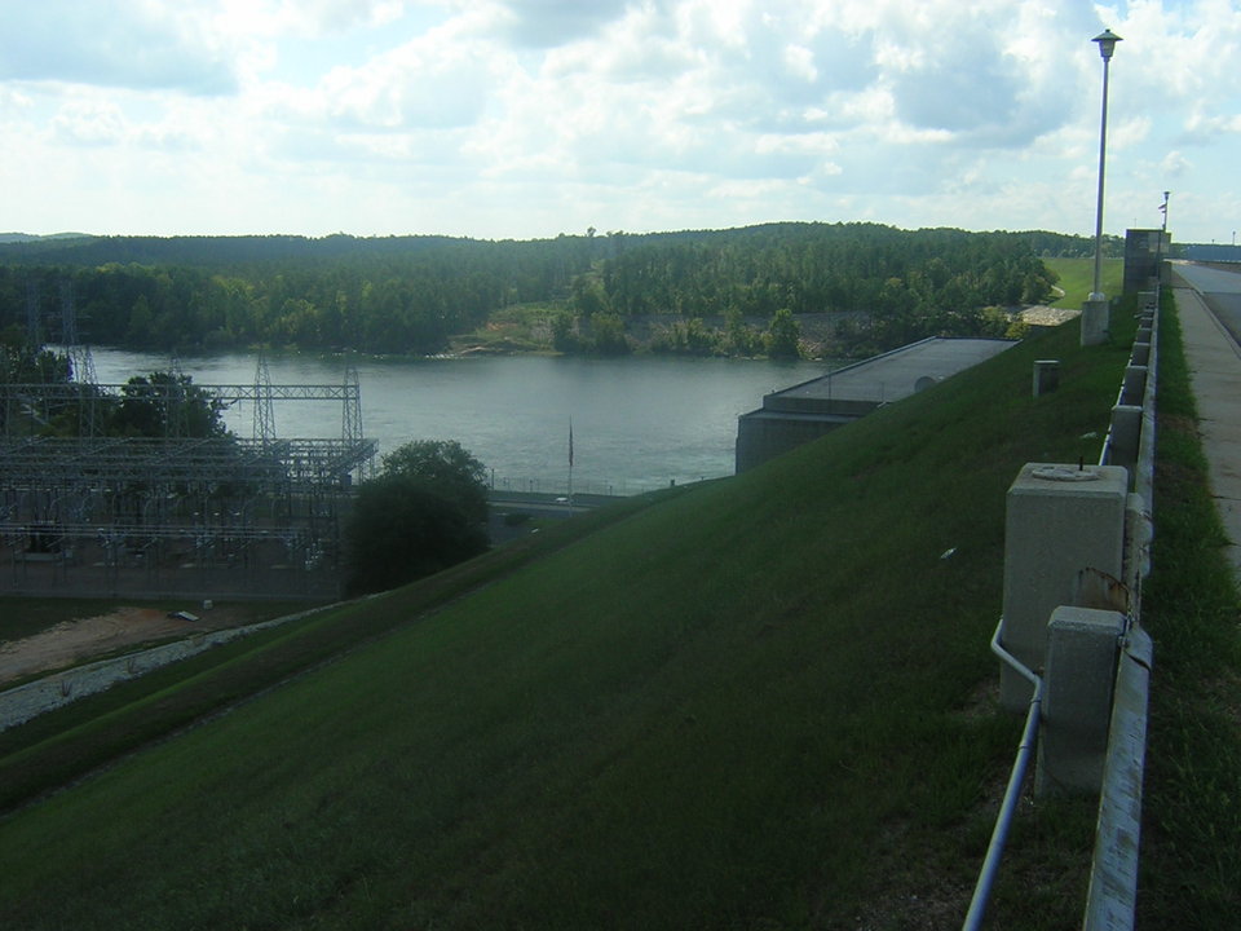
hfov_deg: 51.4
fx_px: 1291
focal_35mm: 36
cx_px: 620
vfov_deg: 39.7
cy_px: 466
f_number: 5.2
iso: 100
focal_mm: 4.7
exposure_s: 1/332
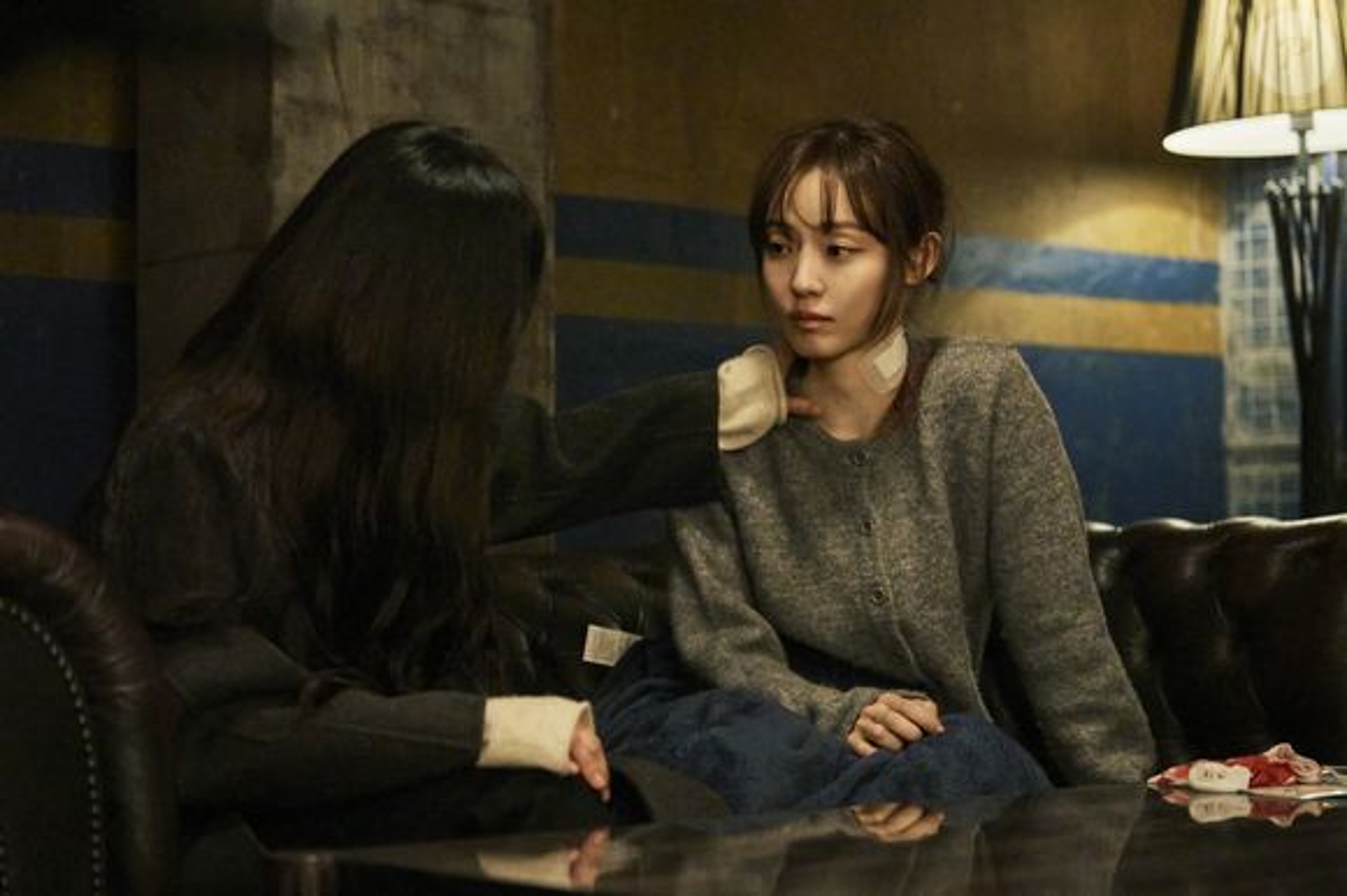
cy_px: 448
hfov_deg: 28.9
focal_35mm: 70
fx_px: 2618
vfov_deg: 19.4
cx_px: 674
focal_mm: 70
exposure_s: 1/100
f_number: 3.2
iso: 8000
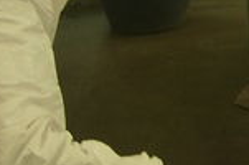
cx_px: 384
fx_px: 1160
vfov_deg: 8.1
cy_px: 25
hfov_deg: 11.7
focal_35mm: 168
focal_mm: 7.8
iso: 64
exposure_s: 1/62.1
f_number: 2.8
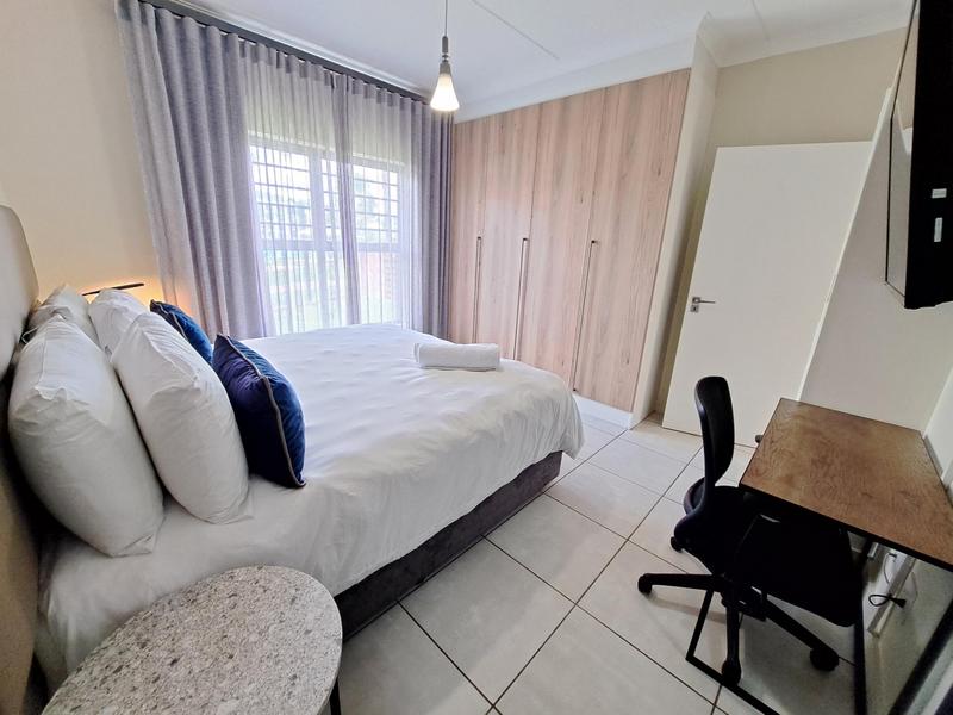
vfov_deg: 89.9
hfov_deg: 106.2
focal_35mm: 13
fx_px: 358
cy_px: 358
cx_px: 476
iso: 200
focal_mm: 1.74
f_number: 2.2
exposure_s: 1/33
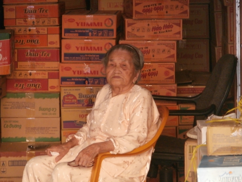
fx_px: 1678
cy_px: 91
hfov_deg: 8.2
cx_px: 121
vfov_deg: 6.2
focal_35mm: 240
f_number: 5.8
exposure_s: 1/60
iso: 500
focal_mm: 42
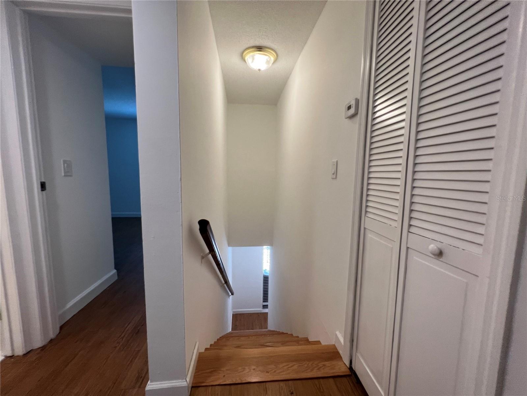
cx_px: 264
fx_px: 198
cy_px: 198
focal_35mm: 13
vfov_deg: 89.9
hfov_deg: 106.2
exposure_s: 1/120
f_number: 1.8
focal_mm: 1.57
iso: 160
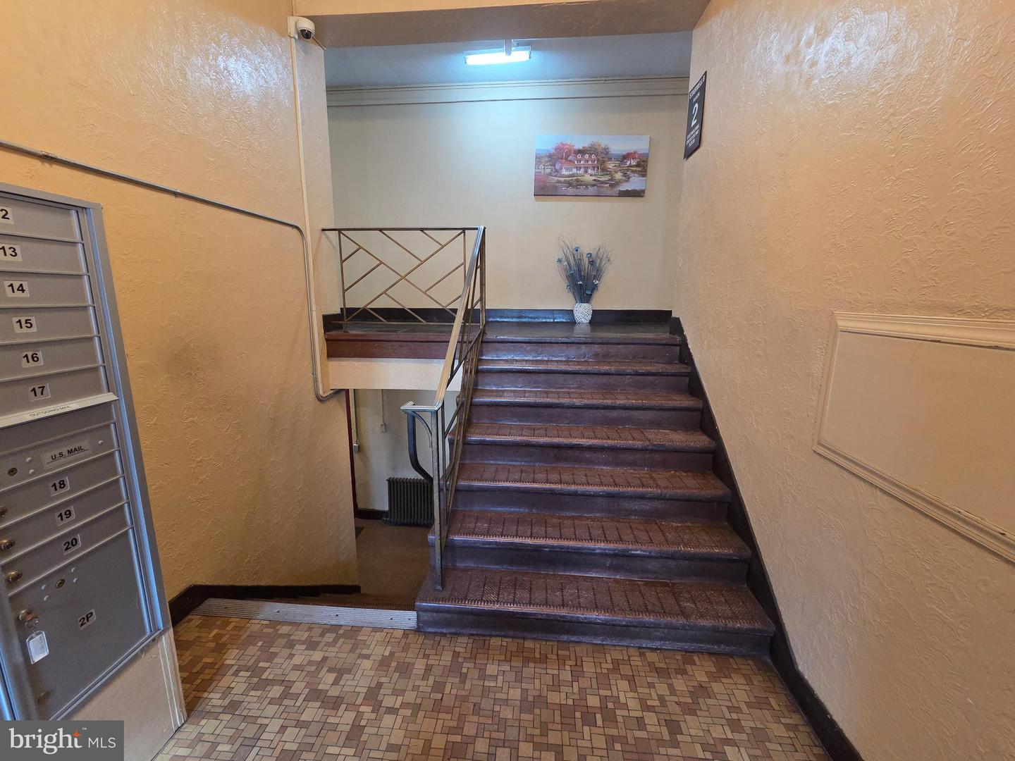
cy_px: 380
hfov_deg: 106.2
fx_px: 381
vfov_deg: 89.9
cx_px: 508
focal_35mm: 13
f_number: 2.2
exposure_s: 1/60
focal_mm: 2.2
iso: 500
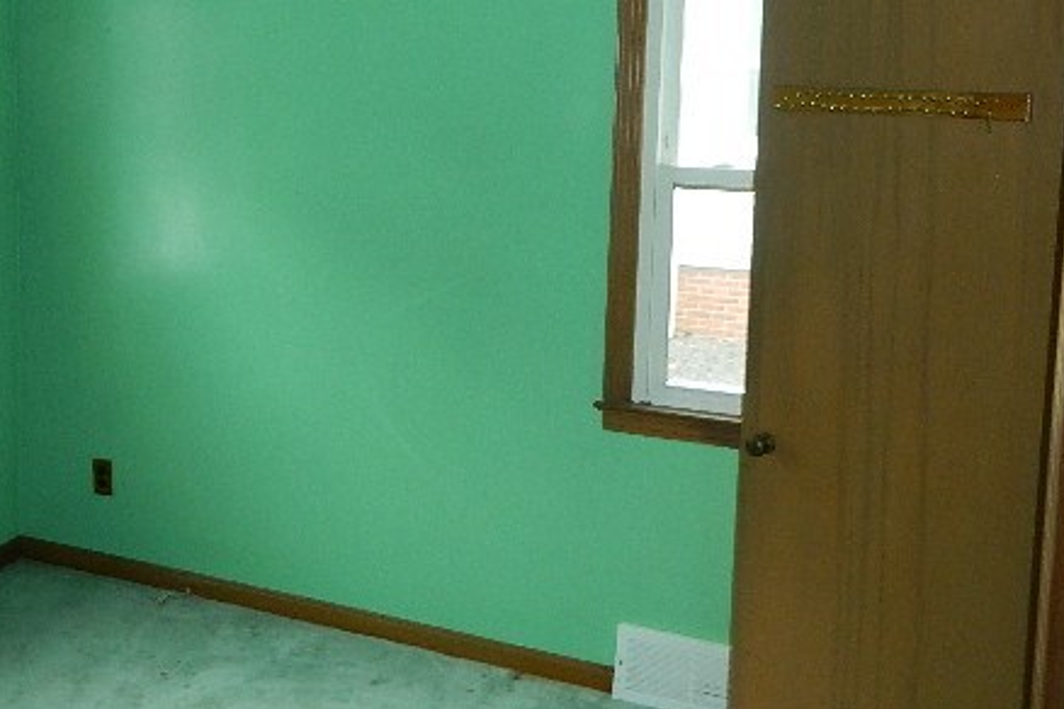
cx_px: 408
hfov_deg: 50.3
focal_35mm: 38
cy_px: 194
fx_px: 1123
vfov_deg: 34.5
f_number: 3.1
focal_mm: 4.5
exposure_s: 1/30
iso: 200
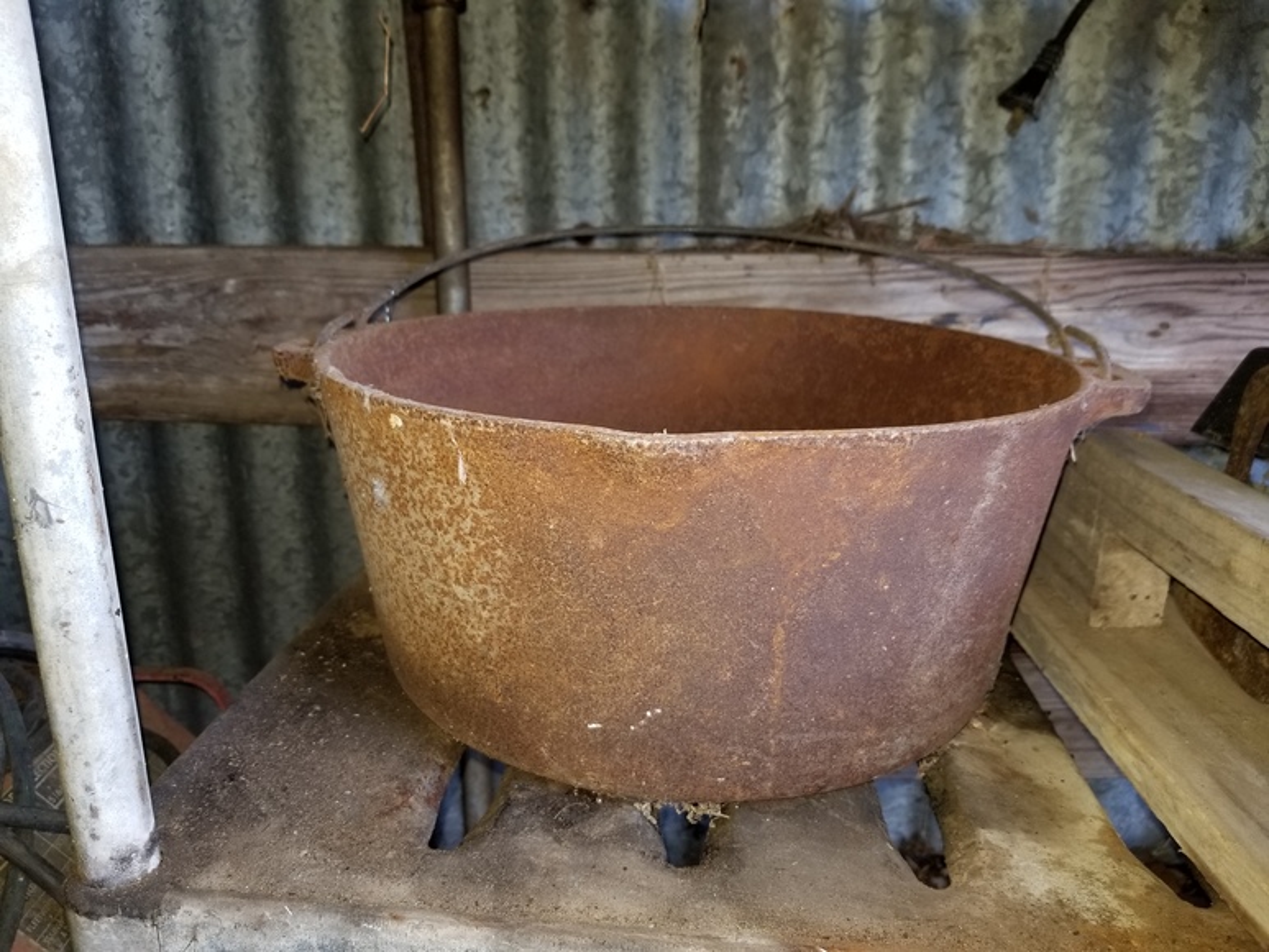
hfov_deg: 67.3
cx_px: 634
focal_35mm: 26
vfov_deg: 53.1
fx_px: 953
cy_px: 476
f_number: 1.7
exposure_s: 1/60
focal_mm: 4.25
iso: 80
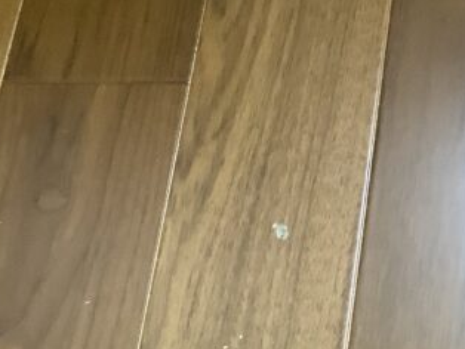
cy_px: 140
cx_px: 711
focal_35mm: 101
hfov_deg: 17.4
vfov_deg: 14.7
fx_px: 1358
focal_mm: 3.3
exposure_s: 1/60
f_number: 2.4
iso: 160
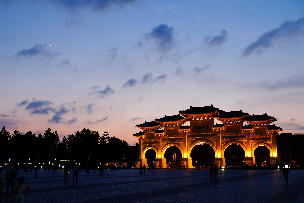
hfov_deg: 50.7
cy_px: 102
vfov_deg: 35.1
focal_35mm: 38
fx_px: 321
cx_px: 152
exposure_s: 1/30
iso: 1000
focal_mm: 25.4
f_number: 3.2
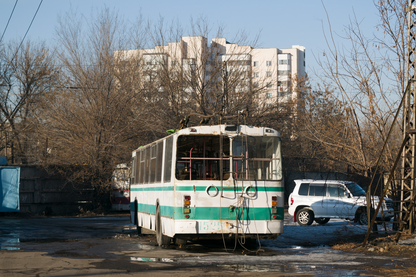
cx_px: 208
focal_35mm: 82
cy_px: 138
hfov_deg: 24.6
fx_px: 953
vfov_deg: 16.6
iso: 100
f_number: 6.3
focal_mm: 55
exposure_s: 1/640
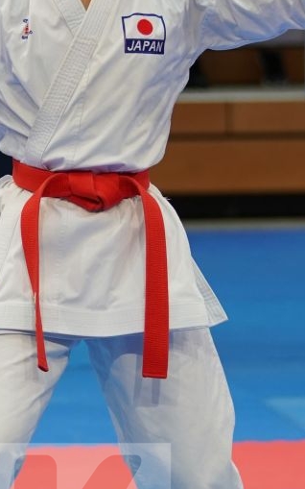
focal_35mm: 413
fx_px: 5494
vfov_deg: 5.1
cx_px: 82
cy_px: 189
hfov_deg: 3.2
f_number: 2.8
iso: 640
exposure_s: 1/500
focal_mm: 115
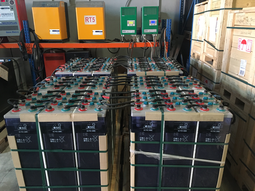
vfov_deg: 48.2
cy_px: 96
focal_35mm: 29
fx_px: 214
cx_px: 128
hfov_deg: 61.7
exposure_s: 1/30
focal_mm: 4.15
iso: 200
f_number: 2.2
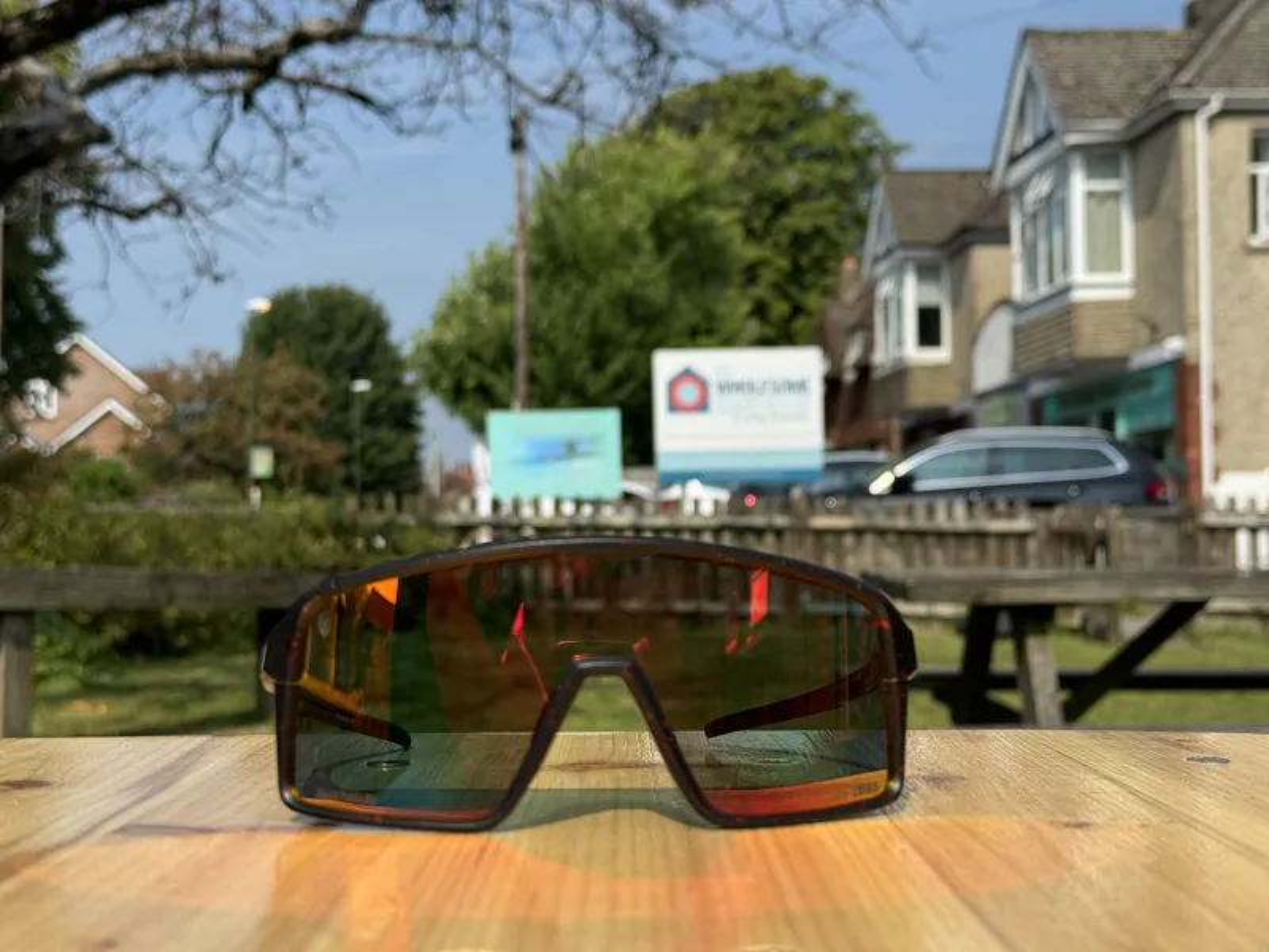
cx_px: 634
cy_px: 476
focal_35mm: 48
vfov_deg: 30.3
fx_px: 1760
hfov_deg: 39.7
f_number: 1.78
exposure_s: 1/4049
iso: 64
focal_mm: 6.76
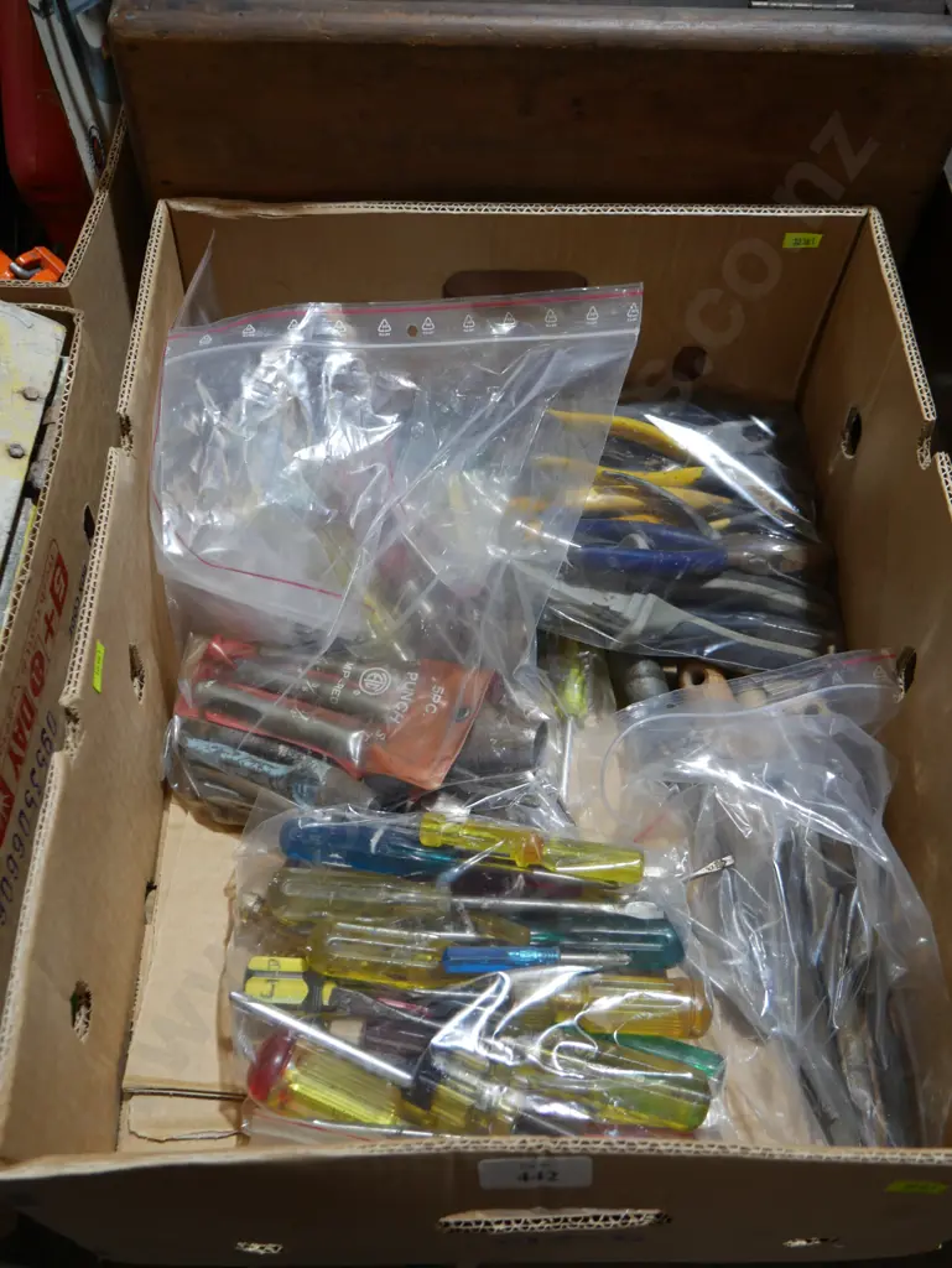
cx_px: 476
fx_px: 1172
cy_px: 634
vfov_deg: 56.8
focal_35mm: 32
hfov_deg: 44.2
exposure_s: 1/60
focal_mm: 16
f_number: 3.6
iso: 200
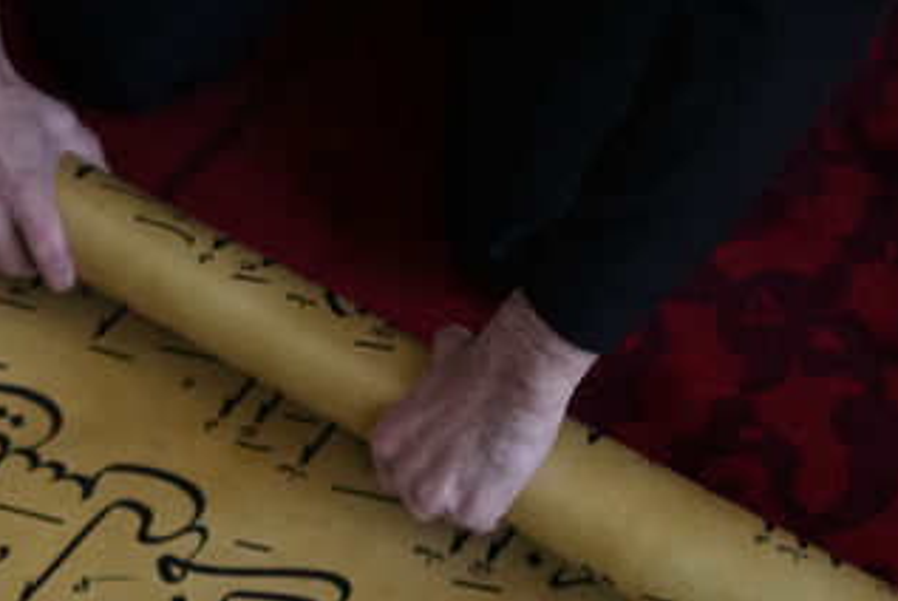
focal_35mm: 113
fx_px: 2821
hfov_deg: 17.3
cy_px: 801
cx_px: -144
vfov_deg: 11.8
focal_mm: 35
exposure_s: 1/200
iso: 1600
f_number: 1.4
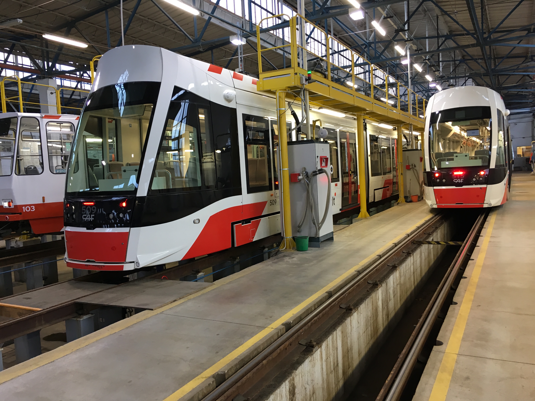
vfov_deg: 48.2
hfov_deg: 61.7
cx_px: 268
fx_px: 448
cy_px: 200
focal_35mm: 29
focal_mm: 4.15
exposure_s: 1/33
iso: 80
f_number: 2.2
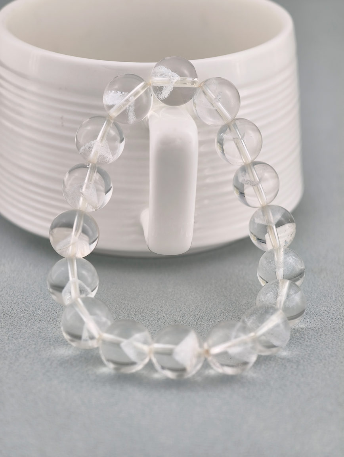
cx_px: 172
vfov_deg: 23.0
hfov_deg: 17.4
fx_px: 1124
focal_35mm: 85
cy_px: 228
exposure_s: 1/160
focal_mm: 22.48
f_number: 2.67
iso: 125
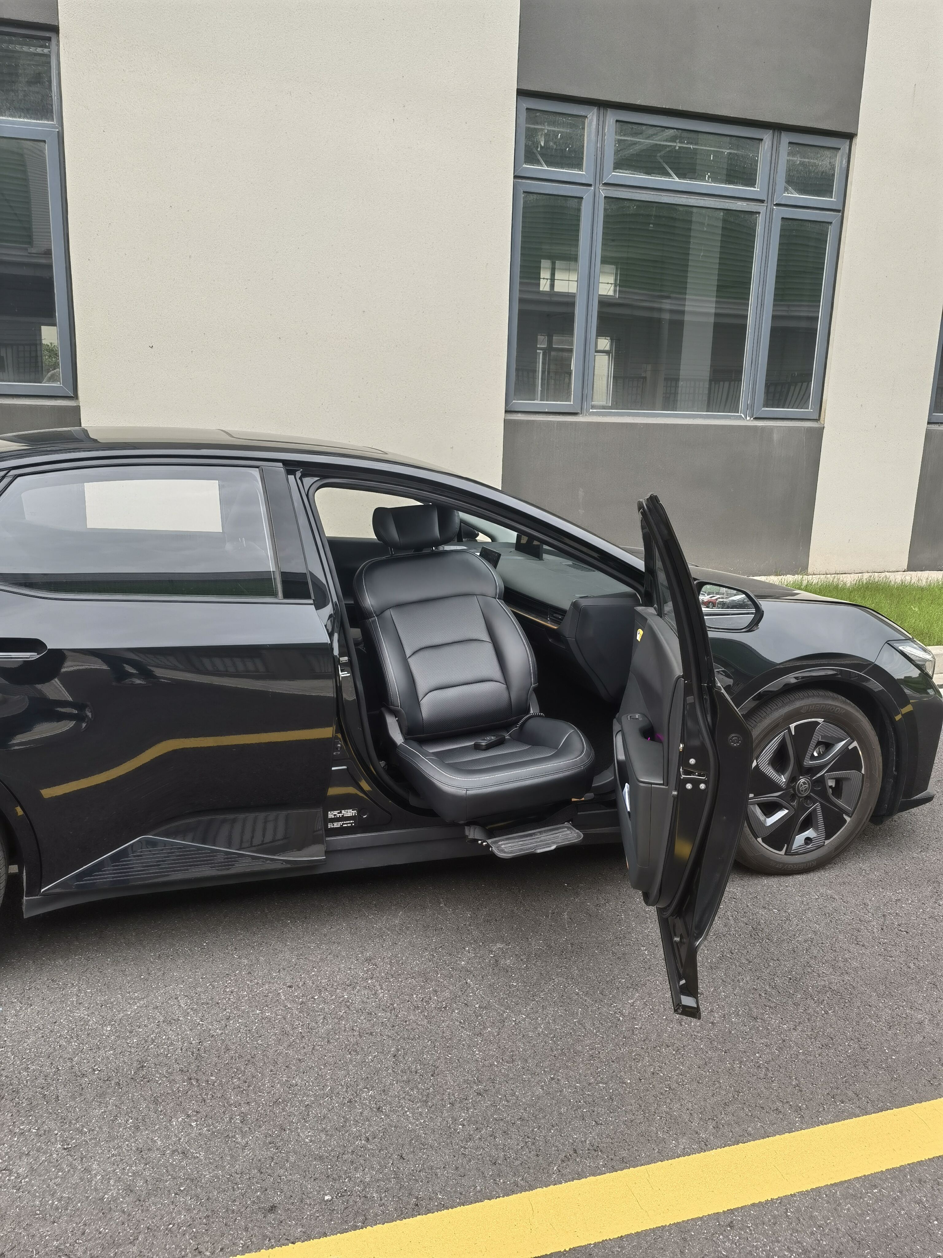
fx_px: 981
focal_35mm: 27
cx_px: 472
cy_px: 629
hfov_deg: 51.4
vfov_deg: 65.3
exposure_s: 1/178
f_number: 1.8
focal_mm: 5.54
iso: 50
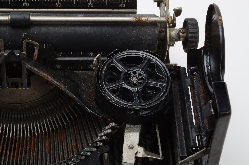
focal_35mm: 85
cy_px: 81
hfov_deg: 24.1
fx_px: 583
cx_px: 122
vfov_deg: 16.1
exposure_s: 1/160
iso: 100
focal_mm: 55
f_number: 20
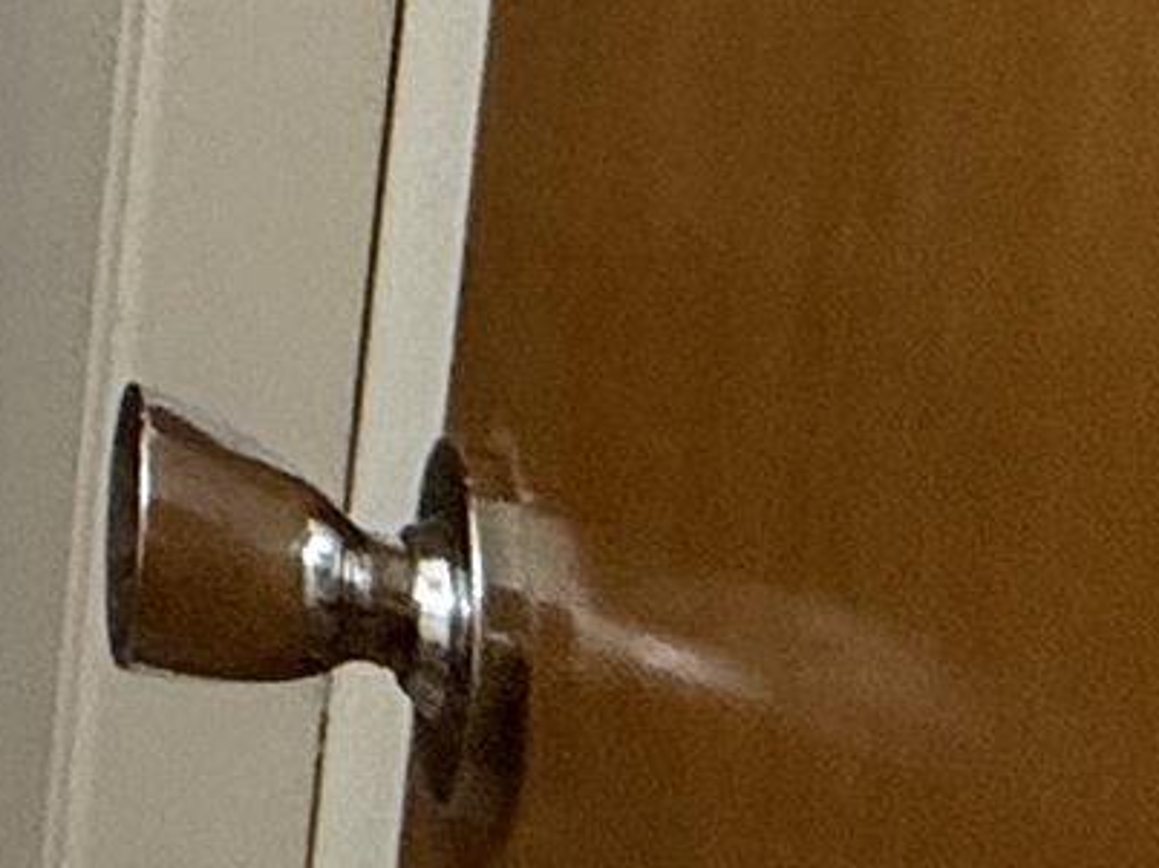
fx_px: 3580
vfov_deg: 10.8
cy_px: -1462
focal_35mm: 107
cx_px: -2465
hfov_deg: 10.8
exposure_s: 1/120
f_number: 2.2
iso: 125
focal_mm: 2.22
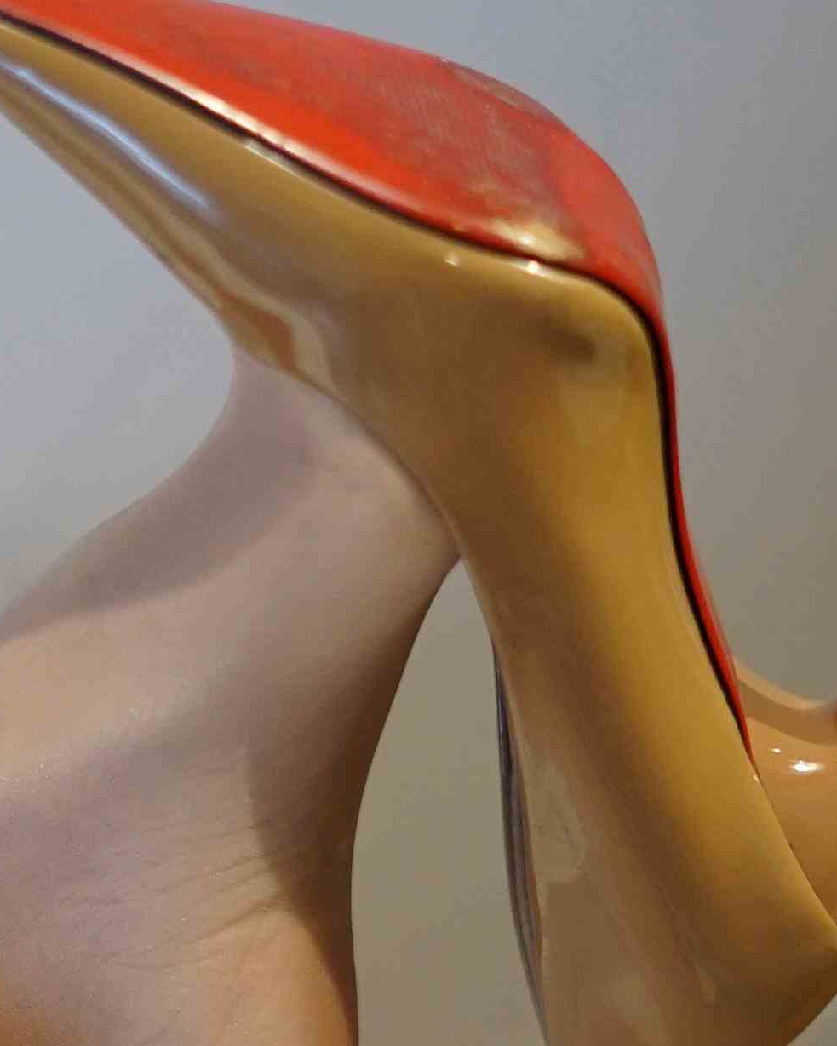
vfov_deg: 11.8
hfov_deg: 9.5
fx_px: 5017
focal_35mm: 162
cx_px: -56
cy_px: 987
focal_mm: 50
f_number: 2
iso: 1600
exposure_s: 1/250
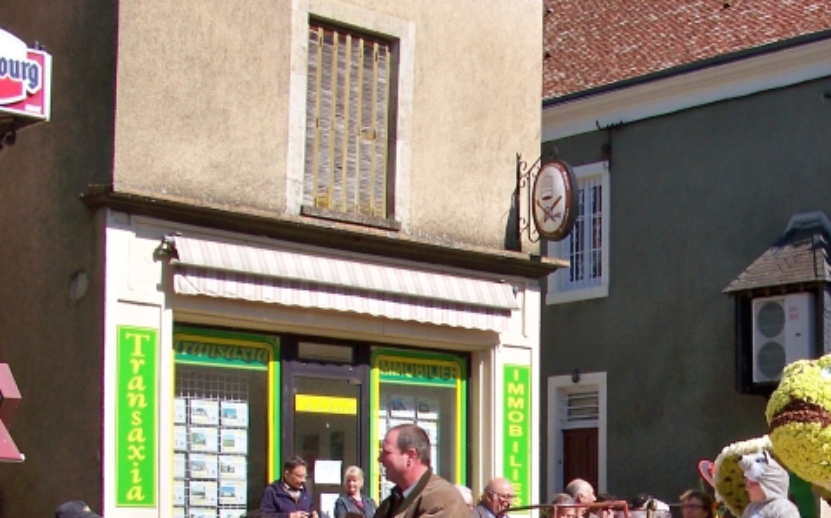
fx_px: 1697
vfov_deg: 16.6
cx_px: 657
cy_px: 633
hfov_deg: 27.0
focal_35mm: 75
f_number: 4
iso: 100
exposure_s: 1/800
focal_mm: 5.85
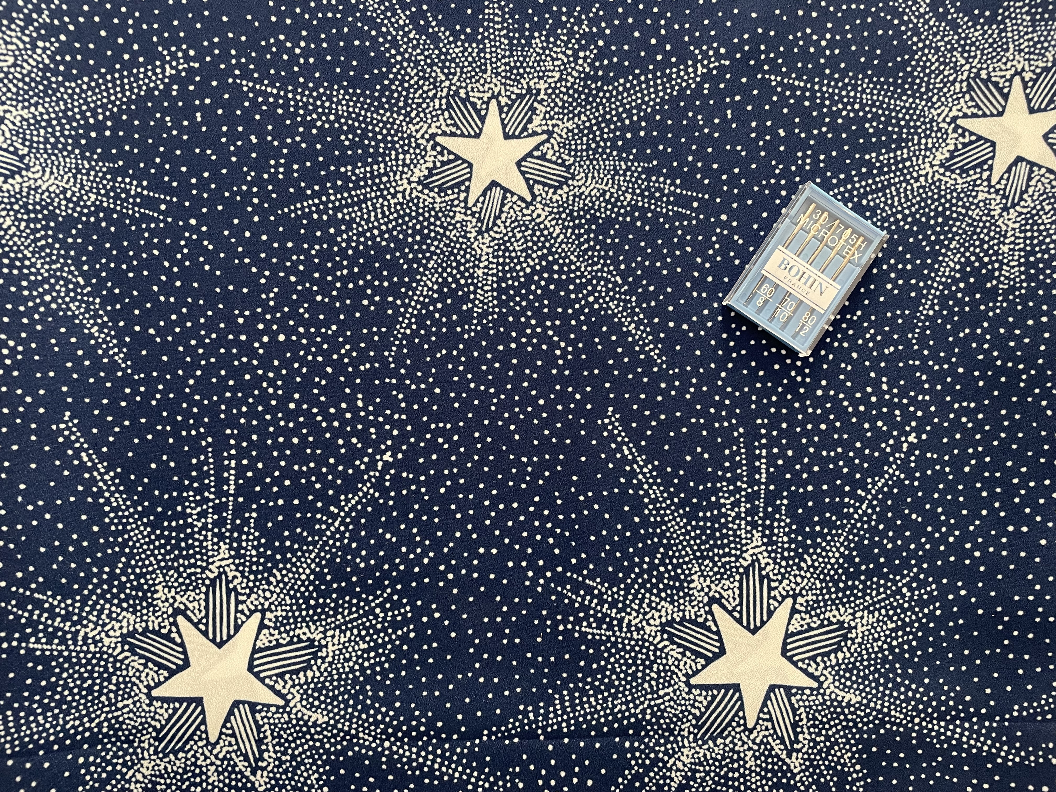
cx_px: 528
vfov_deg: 53.1
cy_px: 396
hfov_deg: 67.3
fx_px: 793
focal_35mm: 26
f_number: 1.6
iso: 320
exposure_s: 1/60
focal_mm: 4.2
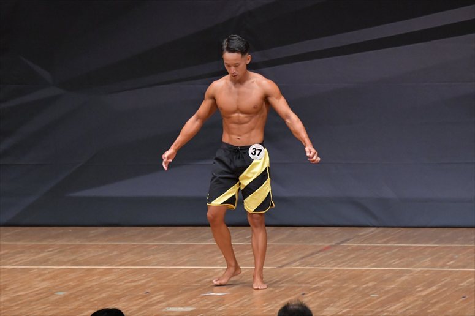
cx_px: 238
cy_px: 158
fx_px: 3759
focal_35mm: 285
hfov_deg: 7.2
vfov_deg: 4.8
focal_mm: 190
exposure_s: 1/400
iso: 6400
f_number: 5.6
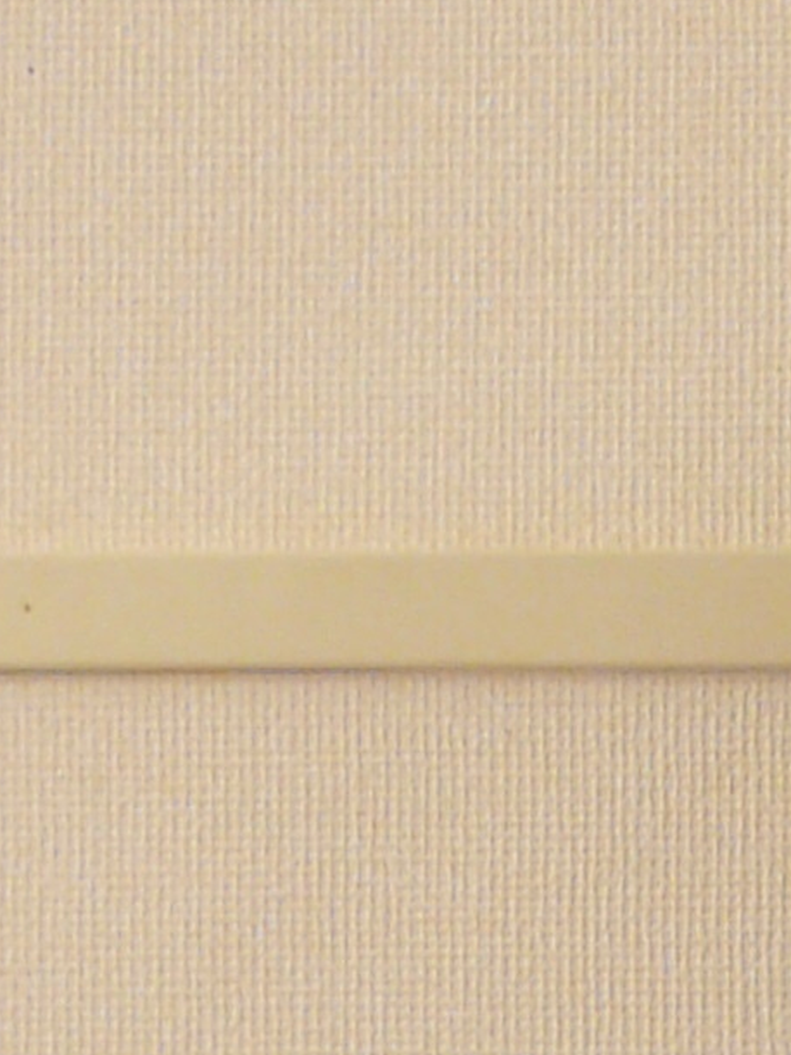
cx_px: 1786
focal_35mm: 171
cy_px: 1706
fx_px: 5212
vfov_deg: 11.0
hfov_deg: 8.1
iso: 200
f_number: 2.8
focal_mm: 5.2
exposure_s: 1/30
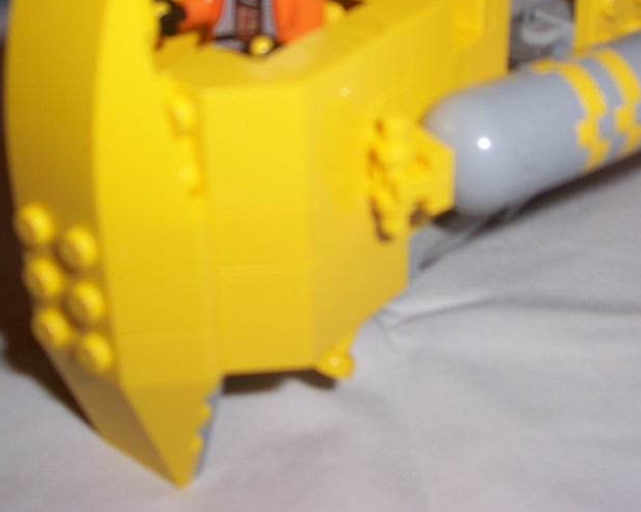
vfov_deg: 22.9
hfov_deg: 29.1
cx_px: 324
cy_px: 56
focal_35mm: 65
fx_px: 1233
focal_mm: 5.6
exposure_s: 1/60
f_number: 2.7
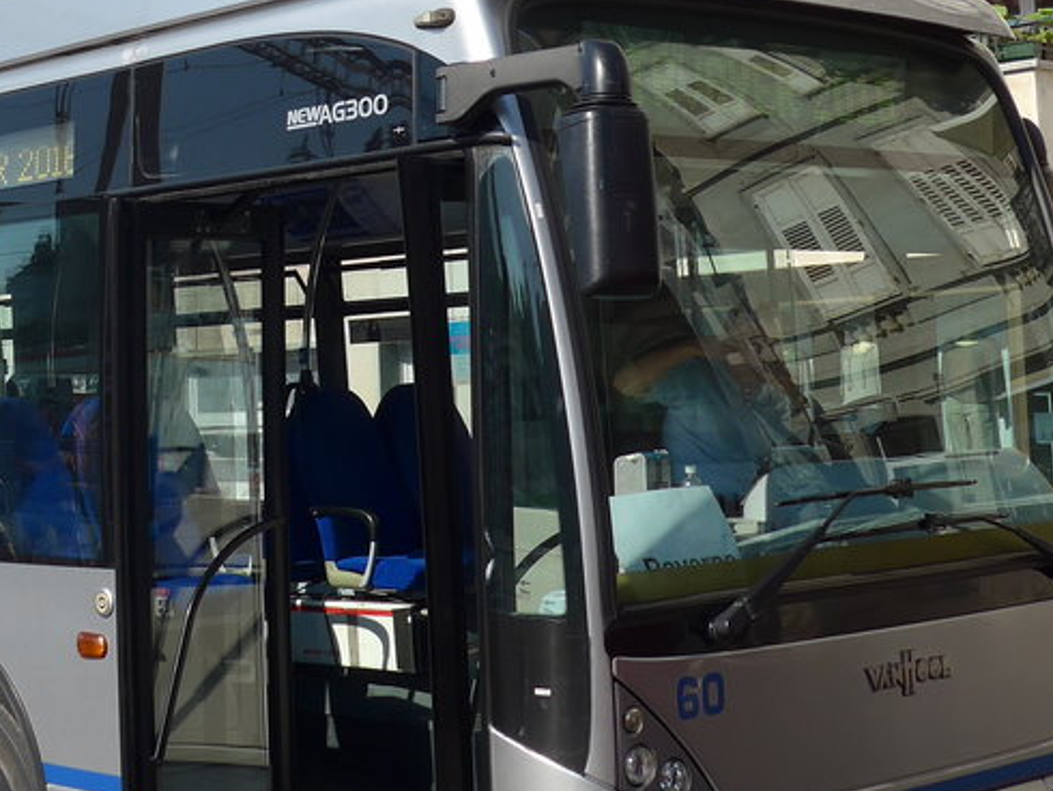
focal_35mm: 71
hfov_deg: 26.5
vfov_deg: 20.6
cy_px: 236
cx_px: 101
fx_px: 2161
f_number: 2.8
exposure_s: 1/1600
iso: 80
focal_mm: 6
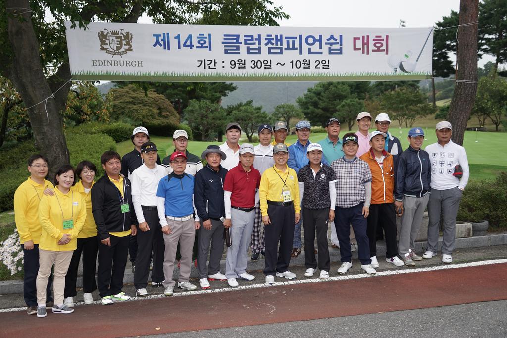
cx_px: 254
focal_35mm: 33
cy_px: 169
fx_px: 465
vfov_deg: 39.9
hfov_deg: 57.2
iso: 100
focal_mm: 33
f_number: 4
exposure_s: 1/80
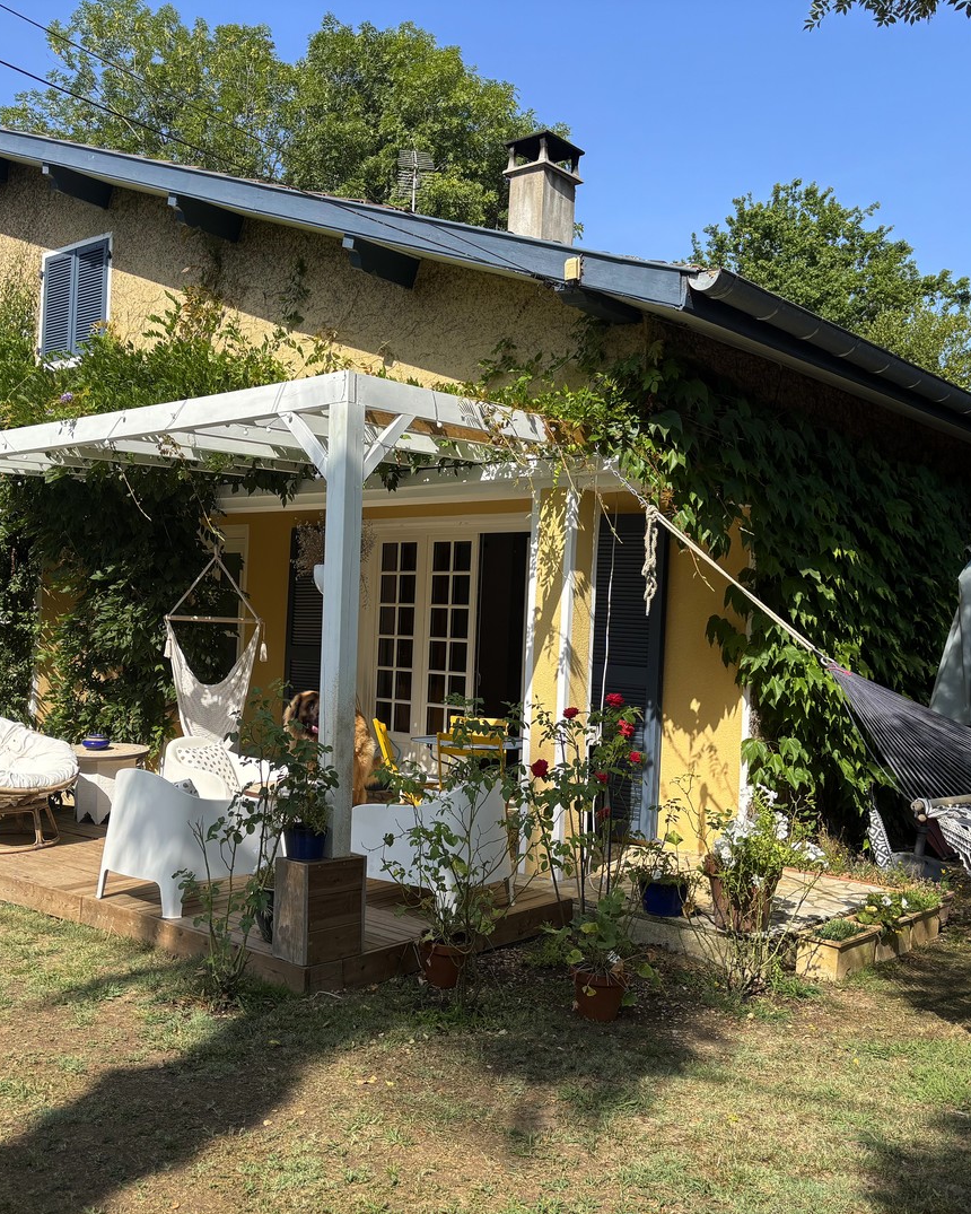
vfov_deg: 52.8
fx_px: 1221
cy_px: 608
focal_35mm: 34
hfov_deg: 43.0
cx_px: 353
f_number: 1.6
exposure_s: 1/1912
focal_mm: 5.96
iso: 50
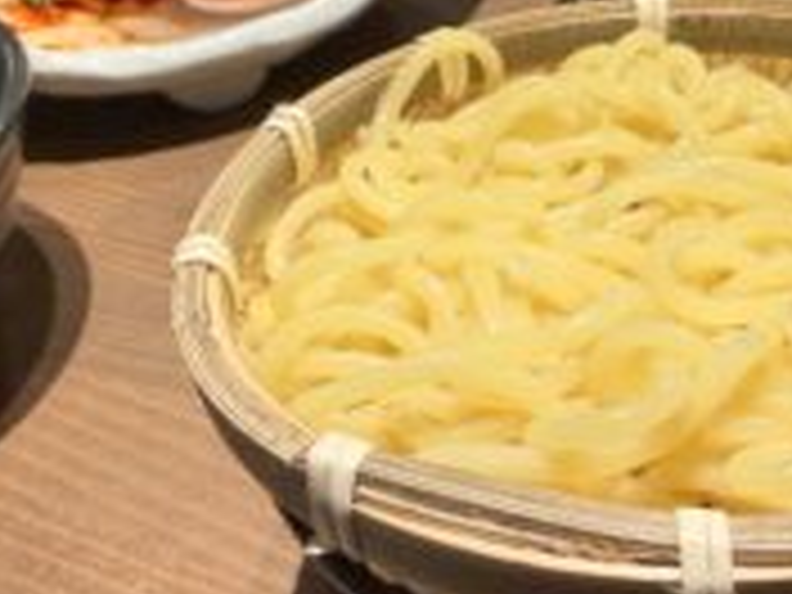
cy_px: 306
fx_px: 1121
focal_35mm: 49
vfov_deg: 29.7
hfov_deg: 36.8
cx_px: 693
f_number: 2.2
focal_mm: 2.22
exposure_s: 1/60
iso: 160
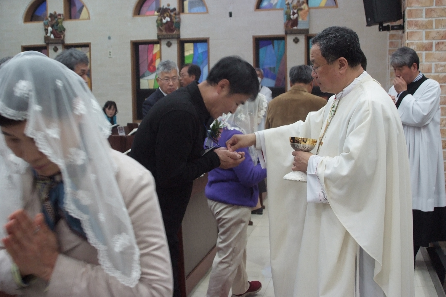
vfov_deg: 31.2
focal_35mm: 43
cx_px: 222
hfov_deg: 45.4
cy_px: 148
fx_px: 533
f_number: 4
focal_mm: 28
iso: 1600
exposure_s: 1/60
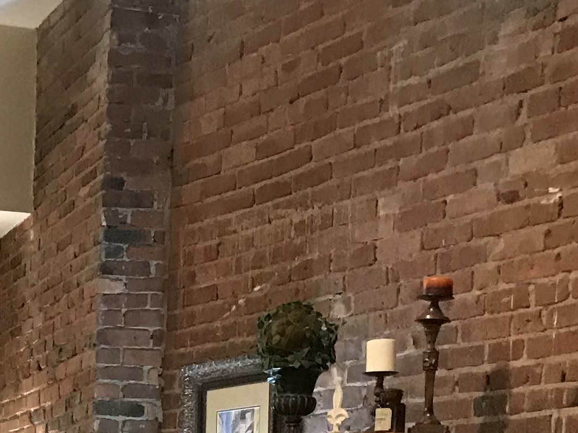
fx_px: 1786
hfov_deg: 17.0
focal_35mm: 107
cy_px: 740
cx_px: -239
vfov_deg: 12.8
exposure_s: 1/13
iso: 100
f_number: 1.8
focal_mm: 3.99
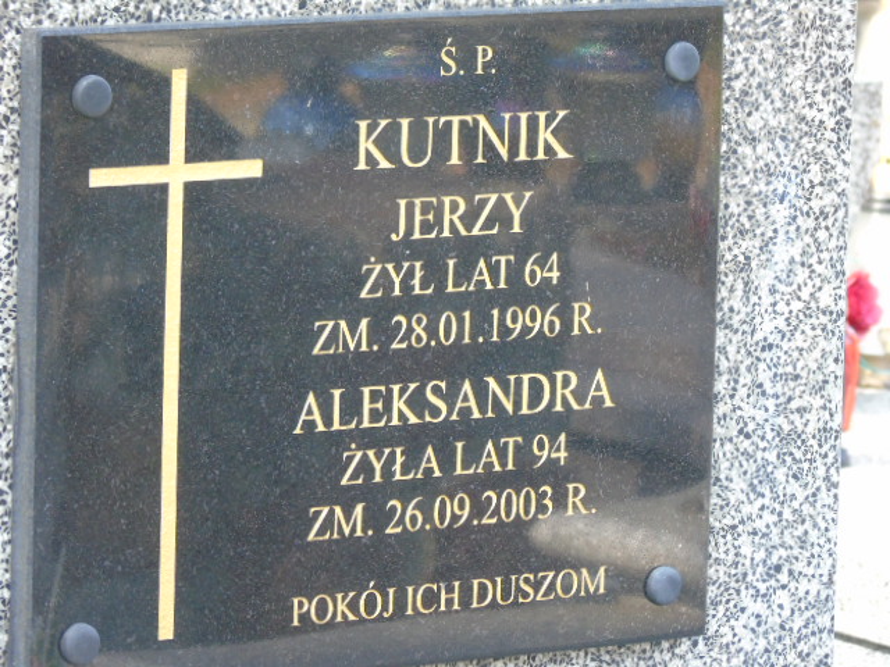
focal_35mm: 243
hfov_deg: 8.1
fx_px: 6248
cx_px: 445
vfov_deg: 6.1
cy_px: 334
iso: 500
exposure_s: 1/125
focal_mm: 43
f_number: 4.8
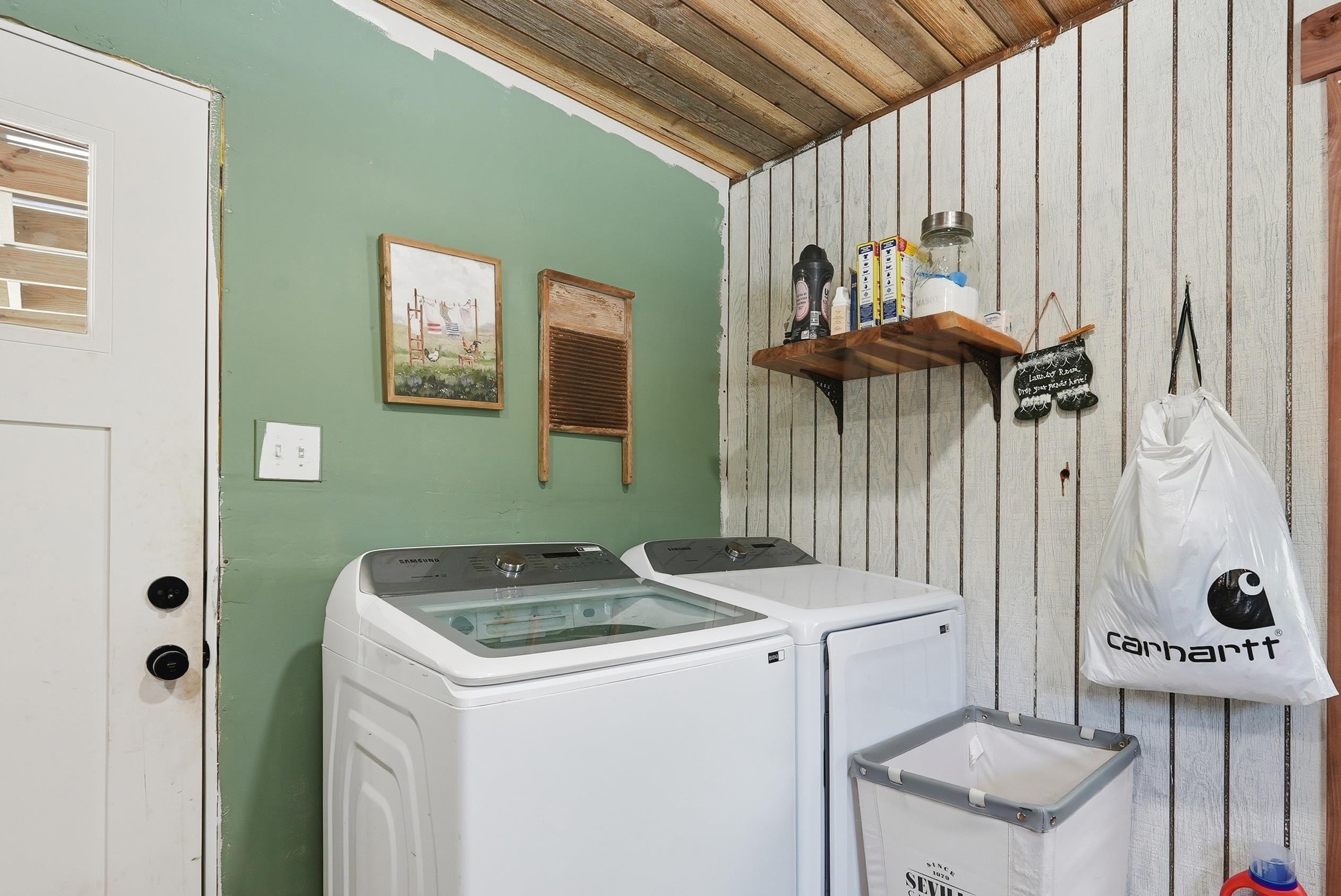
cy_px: 521
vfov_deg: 64.3
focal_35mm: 19
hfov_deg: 86.7
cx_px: 724
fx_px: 708
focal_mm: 16
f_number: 9
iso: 250
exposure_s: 1/30
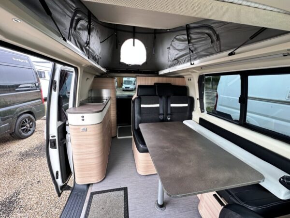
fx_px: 117
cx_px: 145
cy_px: 109
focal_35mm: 14
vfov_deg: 85.7
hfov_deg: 102.1
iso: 80
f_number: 2.2
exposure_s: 1/99
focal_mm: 2.22
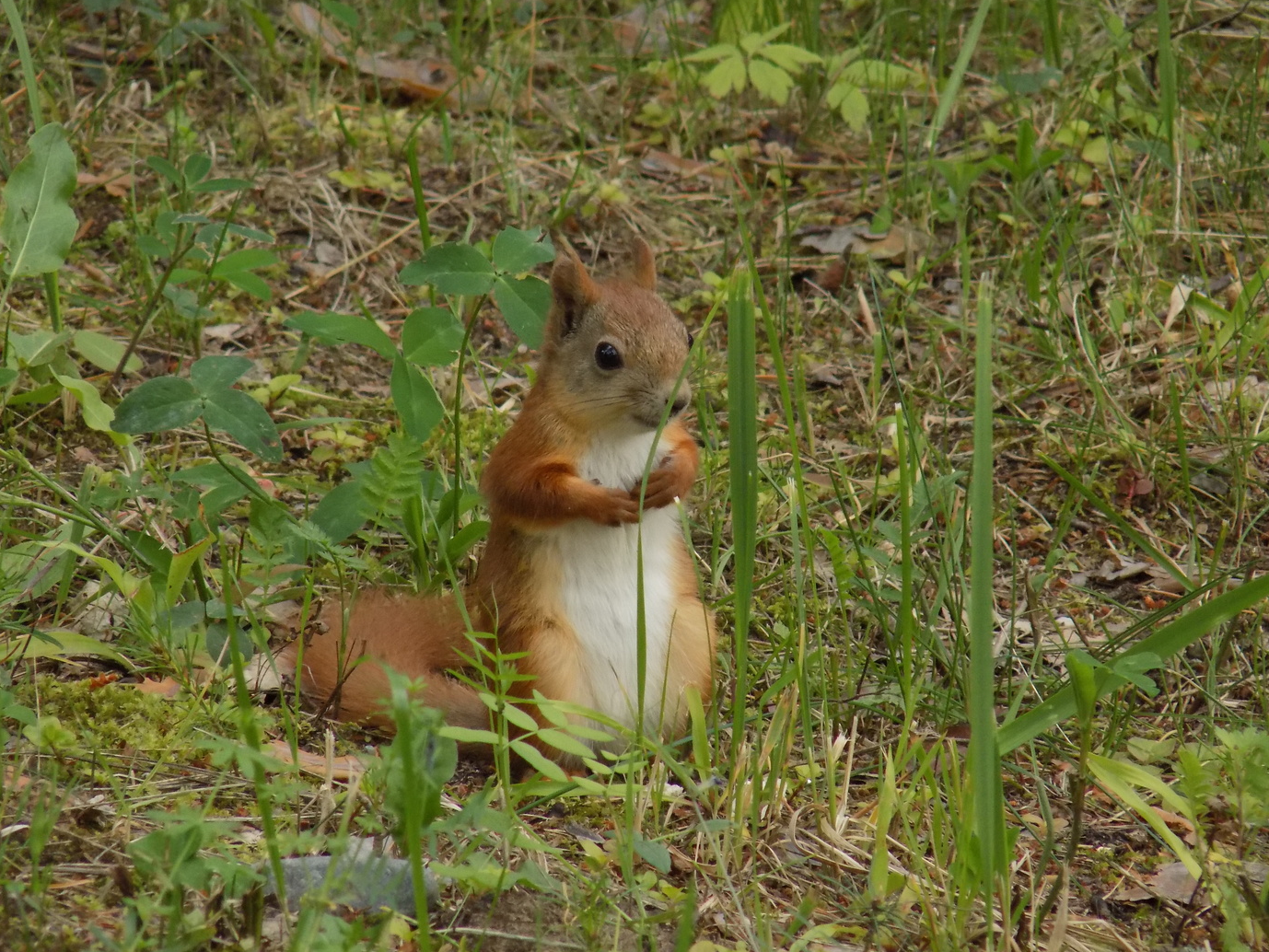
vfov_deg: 2.3
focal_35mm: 640
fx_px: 23466
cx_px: 626
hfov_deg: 3.1
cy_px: 471
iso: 320
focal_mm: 112
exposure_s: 1/125
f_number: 5.9
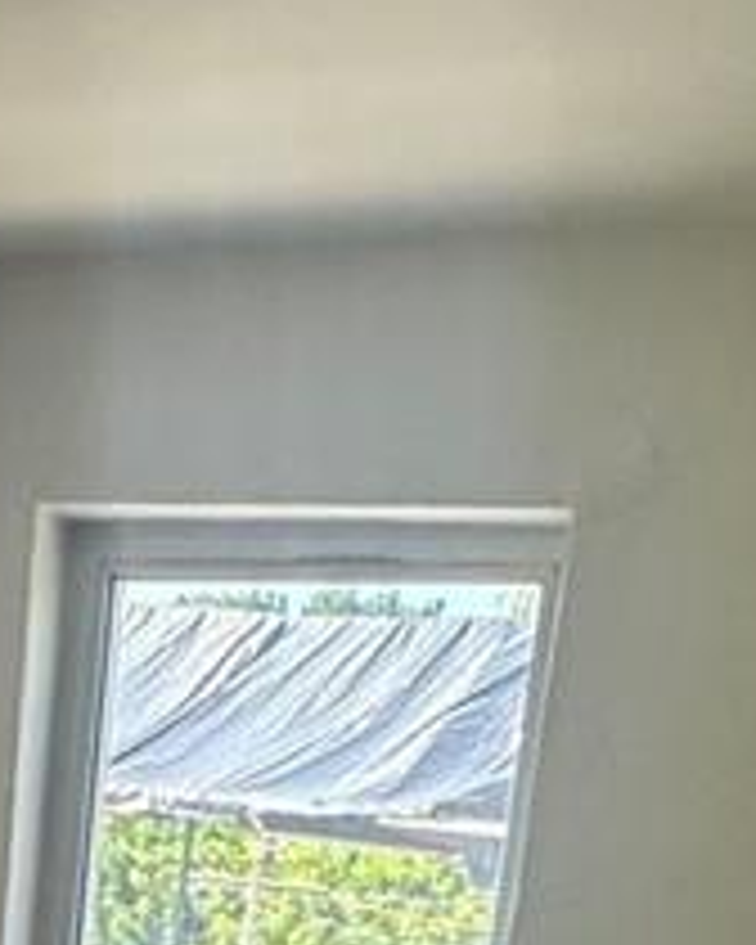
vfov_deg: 18.5
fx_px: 2182
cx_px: 86
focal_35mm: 78
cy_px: 1742
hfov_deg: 19.3
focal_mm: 2.22
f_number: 2.2
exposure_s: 1/120
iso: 200
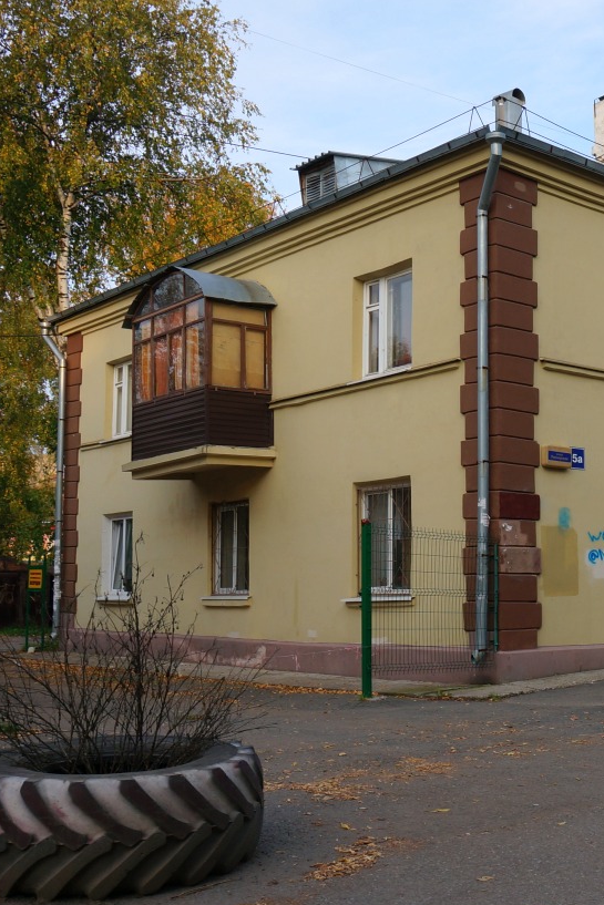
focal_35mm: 44
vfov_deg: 44.4
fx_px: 1107
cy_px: 492
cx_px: 644
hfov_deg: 28.1
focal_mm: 16
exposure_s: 1/80
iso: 100
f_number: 8
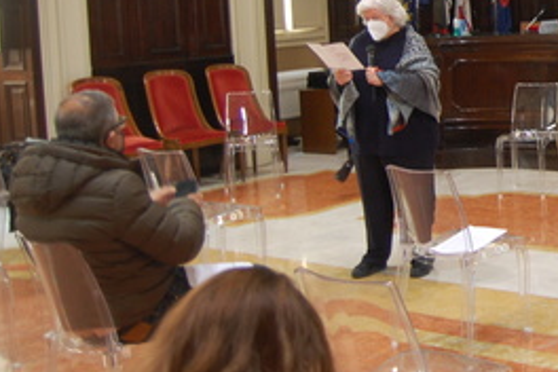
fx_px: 992
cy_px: 38
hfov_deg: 28.2
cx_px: 634
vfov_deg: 20.8
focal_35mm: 64
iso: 450
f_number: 3.5
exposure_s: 1/30
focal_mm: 18
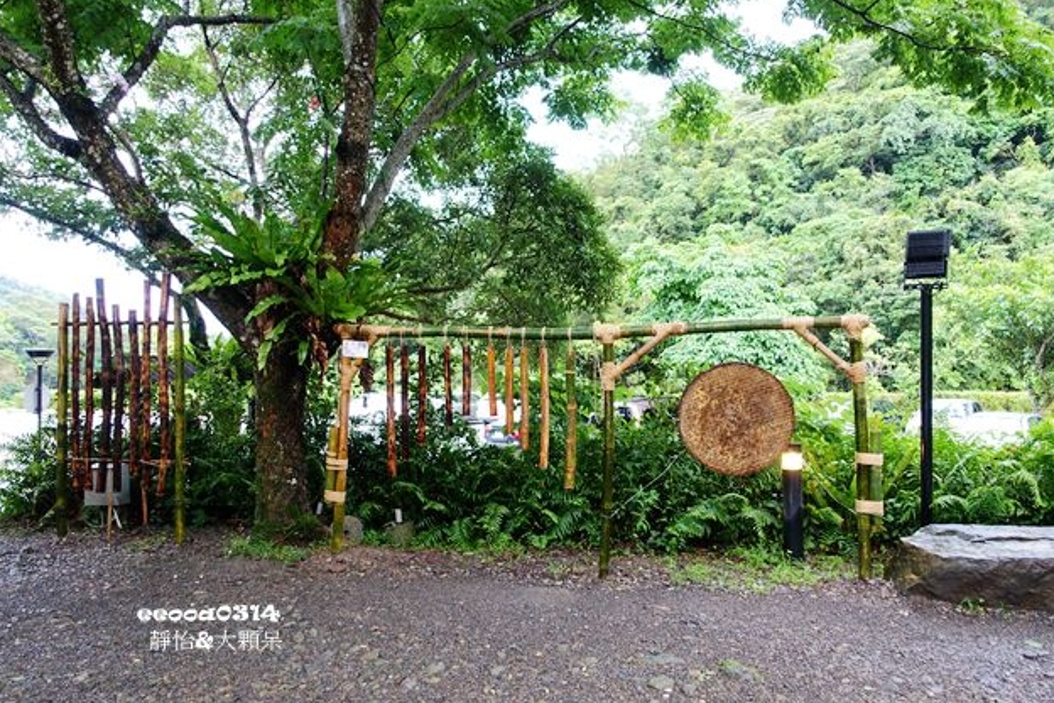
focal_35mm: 25
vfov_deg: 51.3
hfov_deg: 71.5
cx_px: 537
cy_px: 344
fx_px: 732
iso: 125
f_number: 2.2
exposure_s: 1/30
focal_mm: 8.8
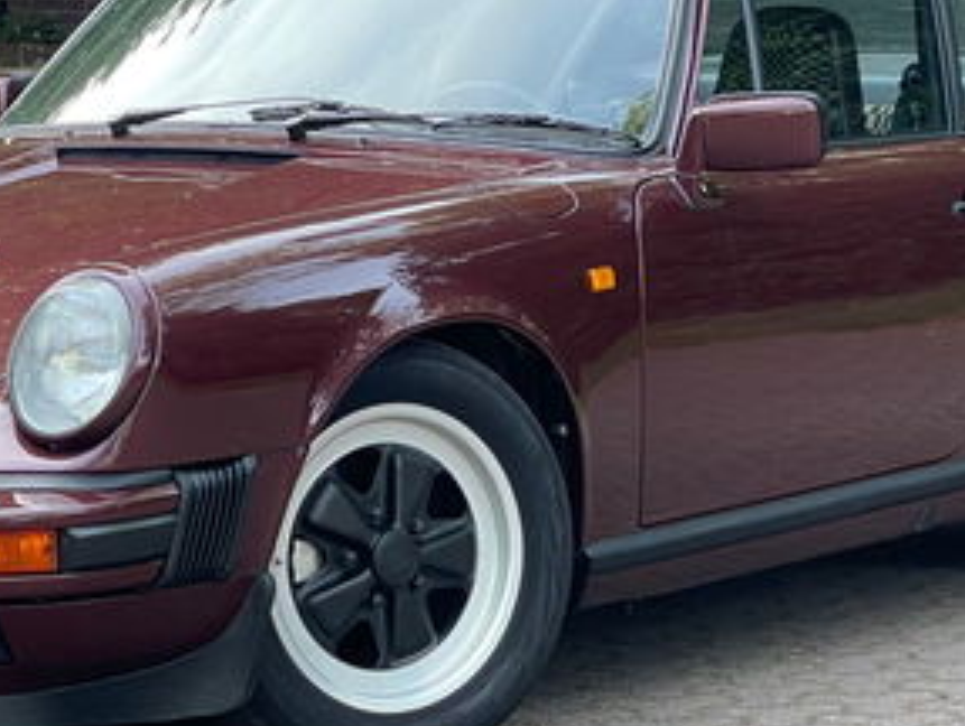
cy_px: 266
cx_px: 387
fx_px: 4773
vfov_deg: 8.7
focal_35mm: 171
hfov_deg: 11.5
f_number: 2.2
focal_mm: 7.5
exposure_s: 1/99
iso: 40
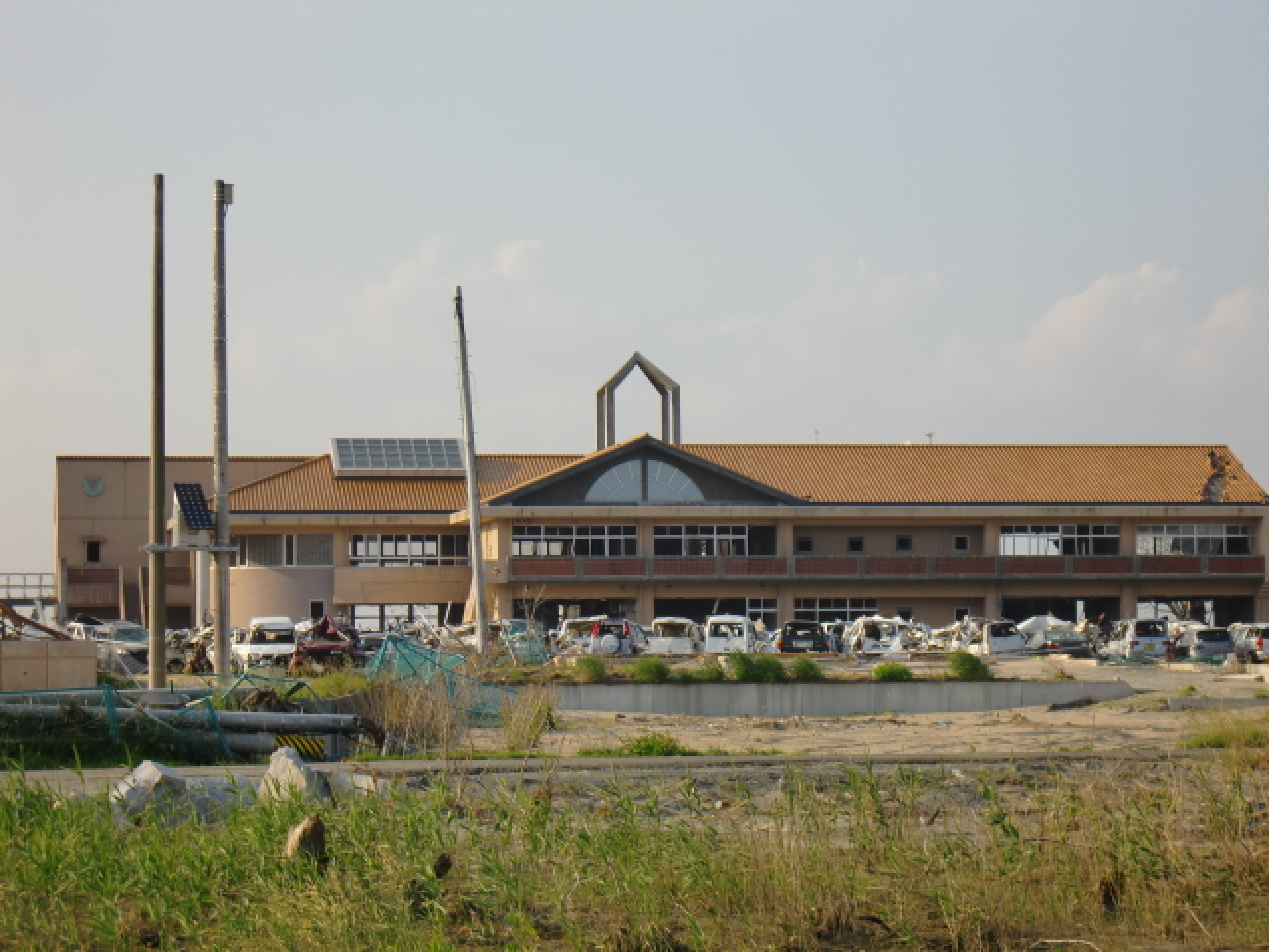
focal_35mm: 112
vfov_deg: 13.2
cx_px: 634
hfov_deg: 17.6
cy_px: 476
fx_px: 4106
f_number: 5.8
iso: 64
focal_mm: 19.6
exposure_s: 1/250
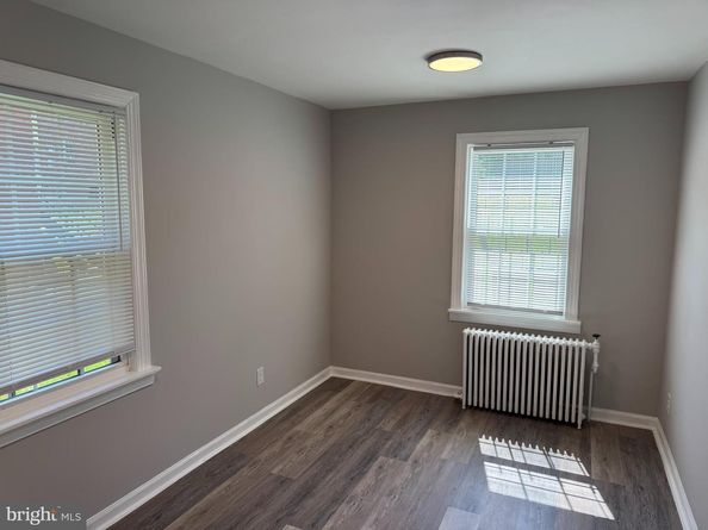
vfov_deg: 56.8
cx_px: 354
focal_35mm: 24
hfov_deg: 71.6
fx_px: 491
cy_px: 265
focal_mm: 6.76
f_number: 1.78
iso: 80
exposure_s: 1/232
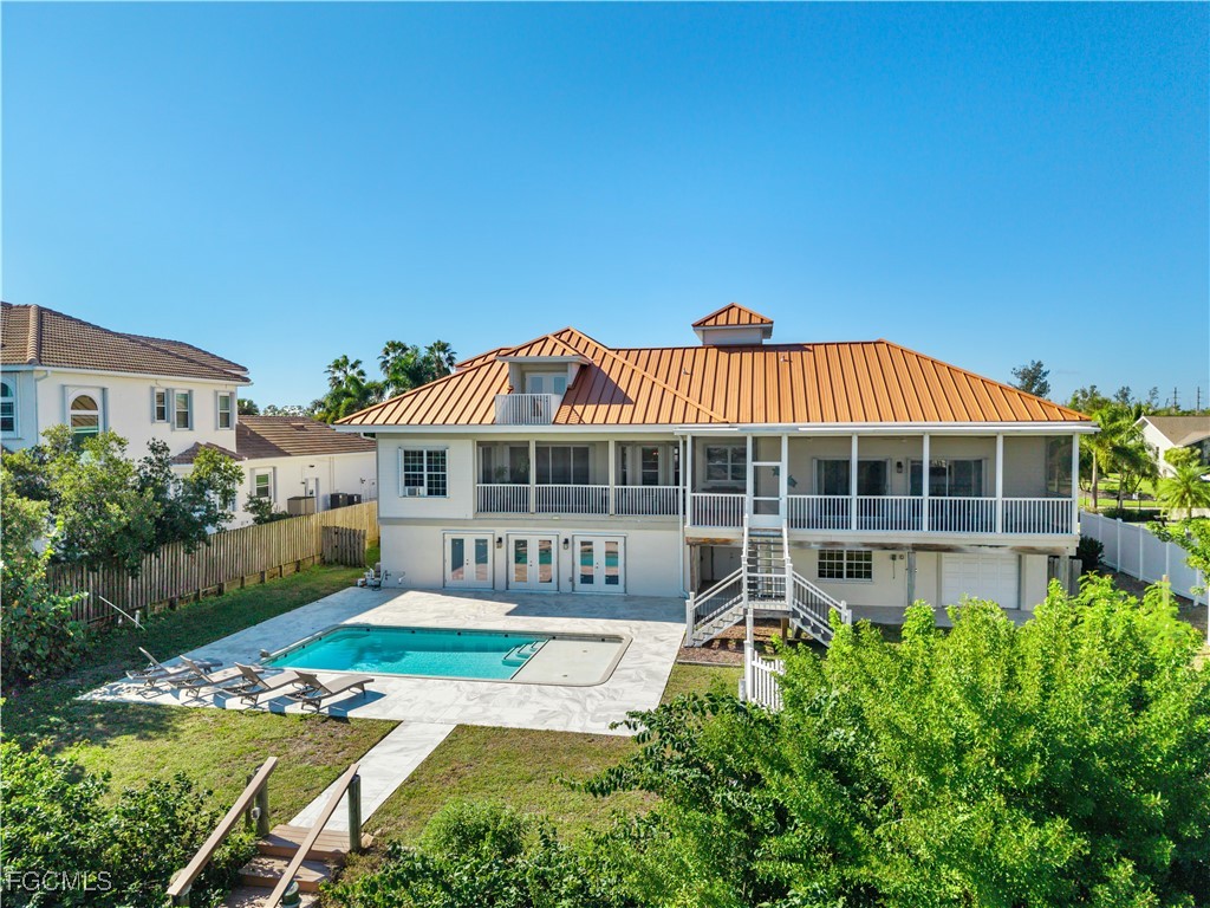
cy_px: 454
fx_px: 839
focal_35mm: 24
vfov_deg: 56.8
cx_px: 605
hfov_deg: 71.6
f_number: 1.8
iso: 100
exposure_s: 1/500
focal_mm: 8.67
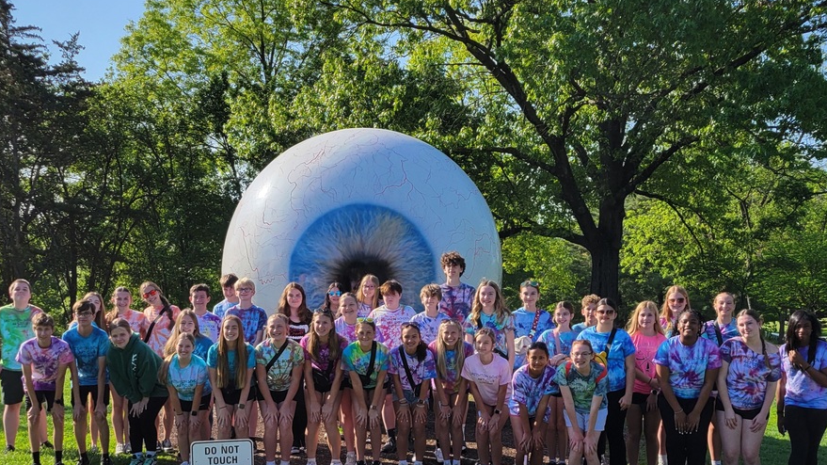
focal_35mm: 33
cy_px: 253
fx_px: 723
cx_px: 445
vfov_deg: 35.6
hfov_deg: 59.4
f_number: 1.8
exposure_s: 1/2000
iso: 40
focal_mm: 5.4
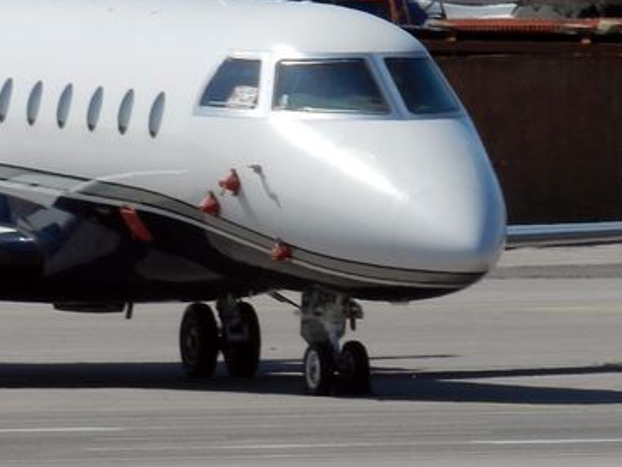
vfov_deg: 1.7
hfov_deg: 2.3
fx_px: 15697
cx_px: 52
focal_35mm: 873
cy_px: 130
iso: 160
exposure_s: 1/1000
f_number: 6.3
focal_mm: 55
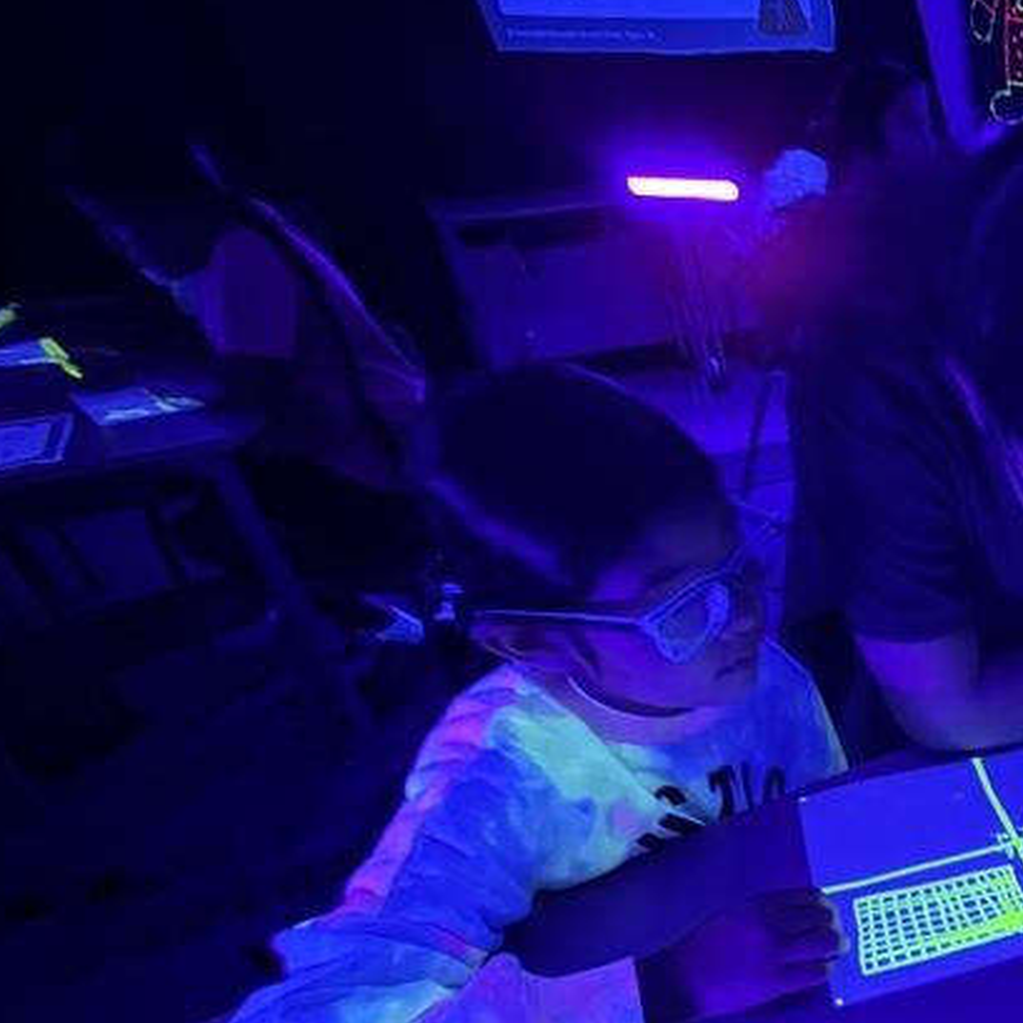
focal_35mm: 31
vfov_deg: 50.7
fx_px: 1036
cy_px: 745
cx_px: 1146
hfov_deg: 41.1
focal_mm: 2.22
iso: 2000
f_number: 2.2
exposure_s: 1/6
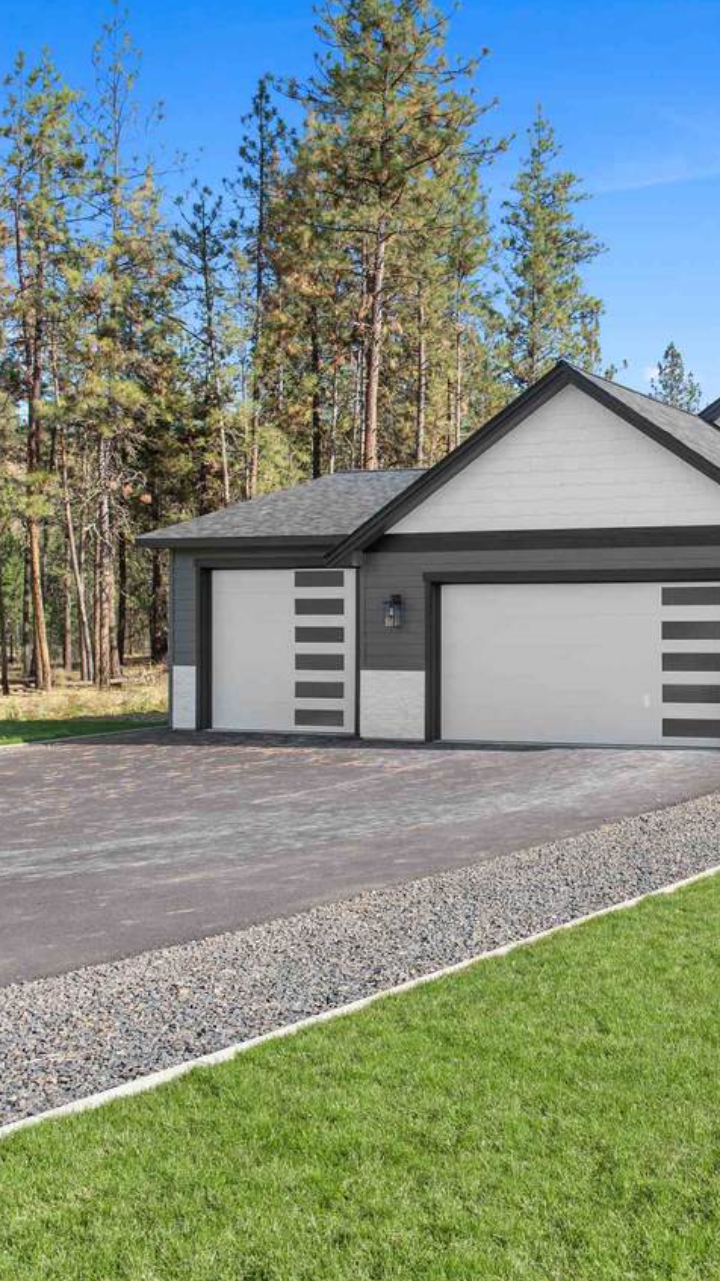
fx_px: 1291
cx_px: 796
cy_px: 640
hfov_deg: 28.3
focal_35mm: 38
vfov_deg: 52.8
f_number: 8
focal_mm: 24
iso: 100
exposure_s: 1/100
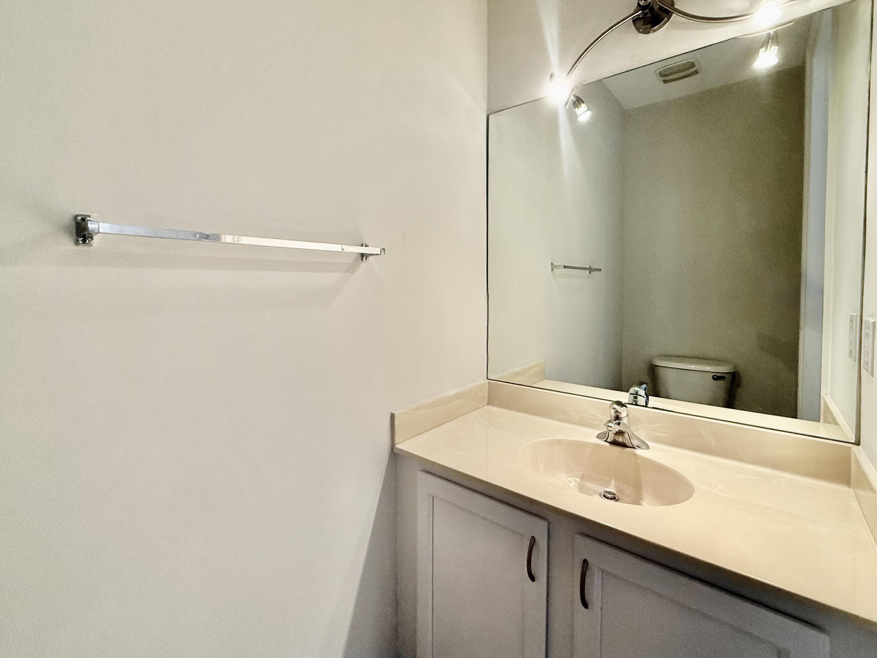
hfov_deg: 94.5
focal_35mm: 16
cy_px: 299
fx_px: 405
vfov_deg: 77.9
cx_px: 426
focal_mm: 2.22
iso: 320
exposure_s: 1/120
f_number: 2.2
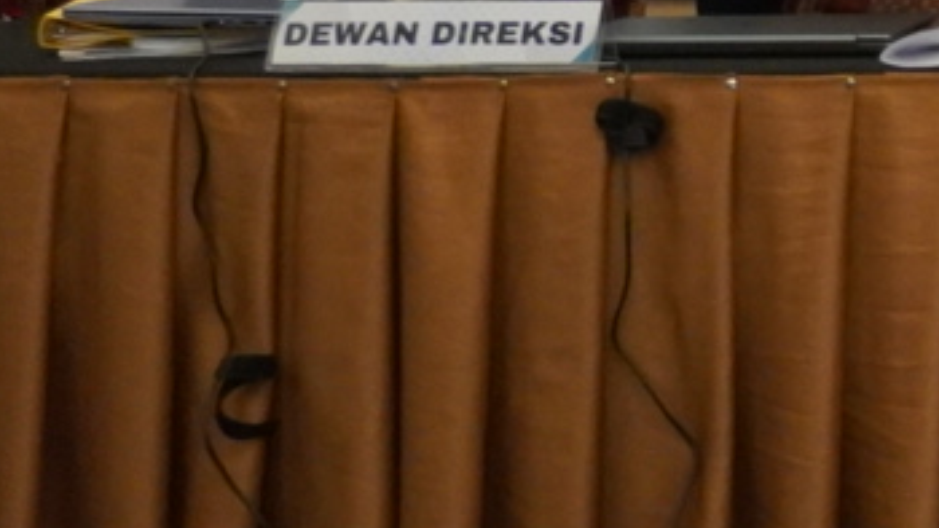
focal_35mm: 145
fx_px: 3611
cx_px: 1744
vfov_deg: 7.7
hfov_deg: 13.2
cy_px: -826
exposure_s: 1/160
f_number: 4
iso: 2500
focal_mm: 20
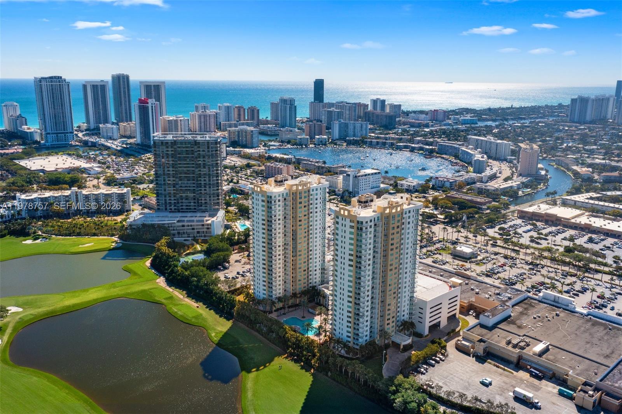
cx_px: 311
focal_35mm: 28
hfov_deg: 65.5
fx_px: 484
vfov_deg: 46.4
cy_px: 207
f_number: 6.3
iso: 100
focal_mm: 10.26
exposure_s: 1/640
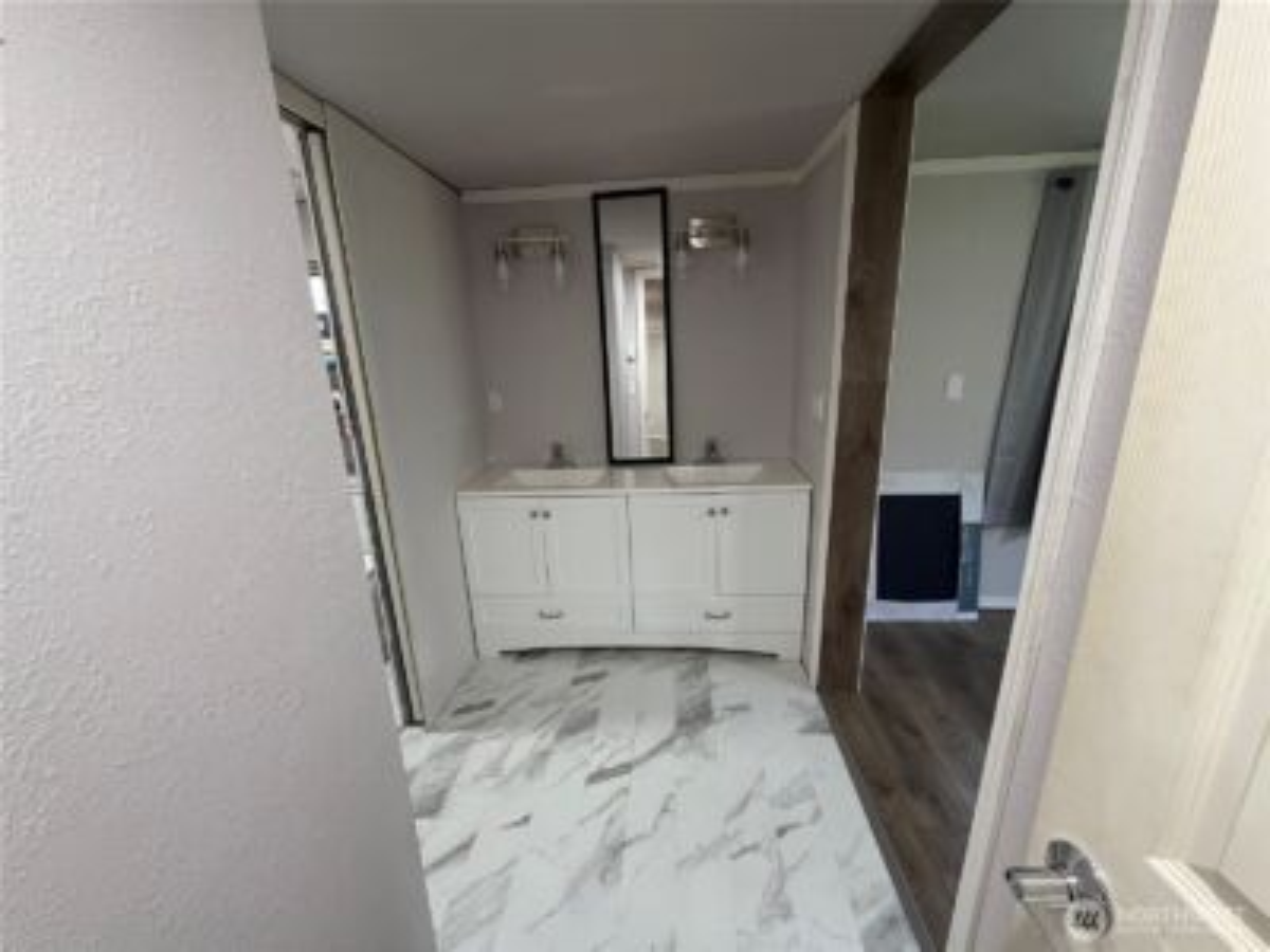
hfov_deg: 102.1
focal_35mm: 14
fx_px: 514
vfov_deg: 85.7
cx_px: 635
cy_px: 476
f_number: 2.2
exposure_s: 1/120
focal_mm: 2.22
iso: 320
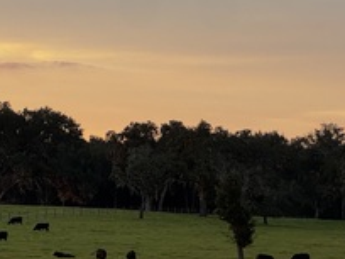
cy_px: 173
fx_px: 2262
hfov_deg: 8.6
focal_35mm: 227
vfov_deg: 6.5
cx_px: -63
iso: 32
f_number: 2.8
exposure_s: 1/99
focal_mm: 9
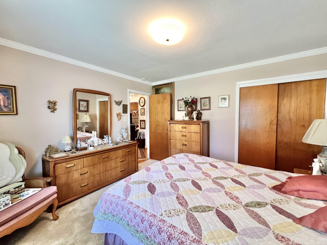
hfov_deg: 106.2
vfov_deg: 89.9
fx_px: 123
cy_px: 122
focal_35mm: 13
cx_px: 164
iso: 320
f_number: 1.8
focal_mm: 1.57
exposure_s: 1/60
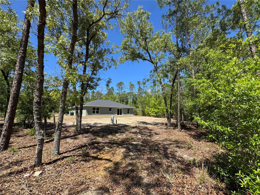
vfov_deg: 85.7
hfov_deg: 102.1
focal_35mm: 14
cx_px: 130
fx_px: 105
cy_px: 98
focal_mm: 2.22
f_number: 2.2
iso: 40
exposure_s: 1/1110
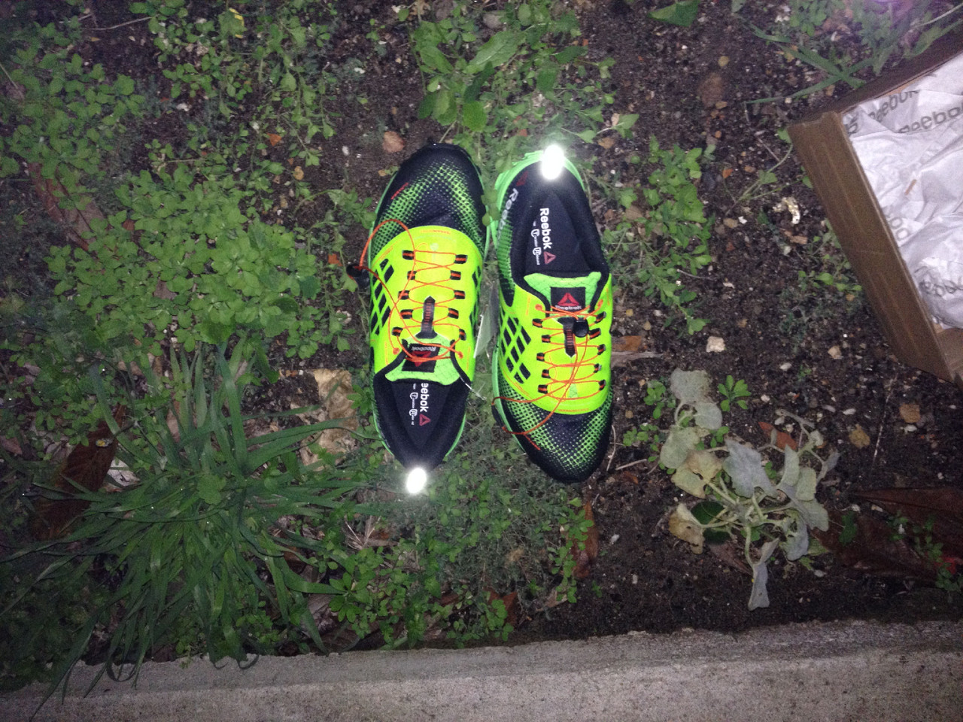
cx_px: 482
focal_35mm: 35
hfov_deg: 52.6
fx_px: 974
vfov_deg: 40.7
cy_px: 361
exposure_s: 1/16
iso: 250
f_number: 2.4
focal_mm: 4.28
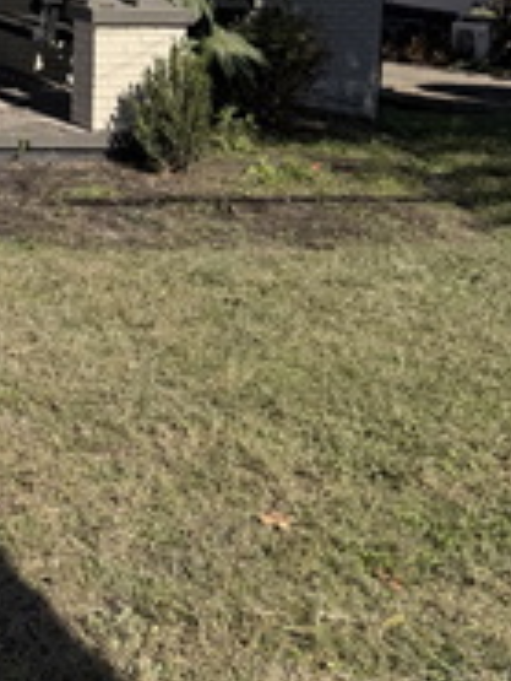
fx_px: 1357
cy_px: -101
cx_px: -195
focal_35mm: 69
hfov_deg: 19.3
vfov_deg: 25.7
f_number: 1.78
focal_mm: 6.76
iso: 80
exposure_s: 1/4405
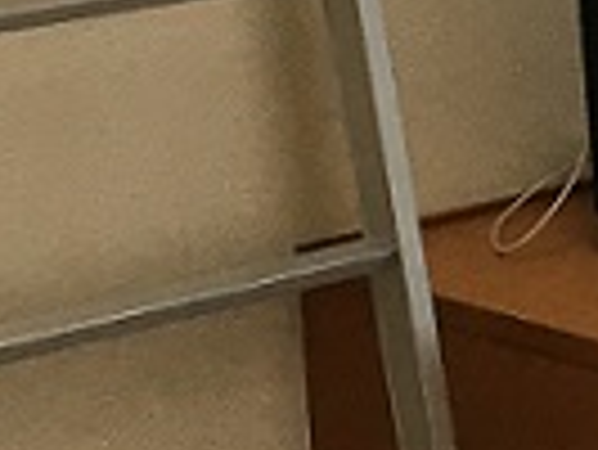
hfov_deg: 9.8
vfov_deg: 7.7
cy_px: -133
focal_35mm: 190
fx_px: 3285
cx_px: 1088
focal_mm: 4.15
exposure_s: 1/30
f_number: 2.2
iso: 32
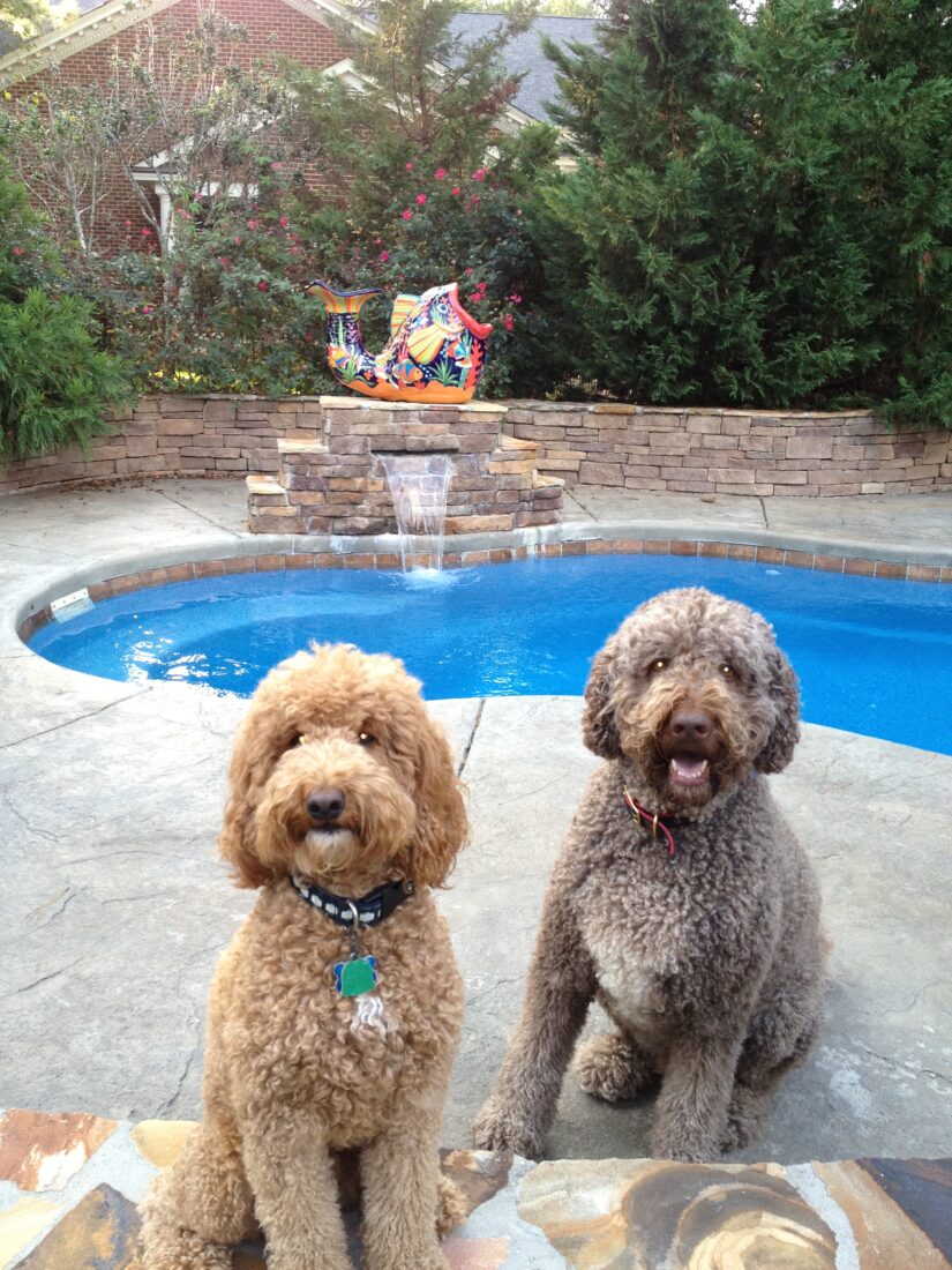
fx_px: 1283
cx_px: 476
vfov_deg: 52.6
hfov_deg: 40.7
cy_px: 635
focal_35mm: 35
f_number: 2.4
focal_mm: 4.28
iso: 125
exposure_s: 1/120
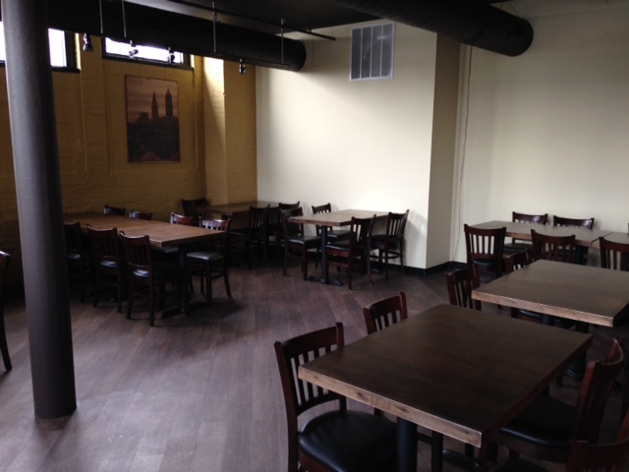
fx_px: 600
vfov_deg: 42.9
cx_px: 314
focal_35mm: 33
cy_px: 236
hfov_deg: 55.4
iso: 80
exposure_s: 1/20
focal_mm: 4.12
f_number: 2.4
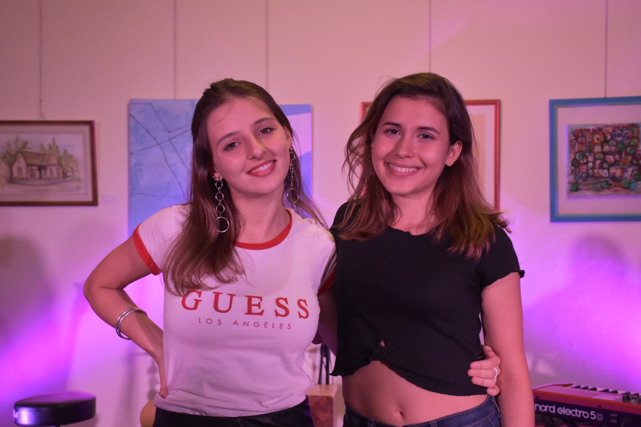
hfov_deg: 38.9
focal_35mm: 51
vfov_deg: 26.5
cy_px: 214
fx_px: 908
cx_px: 320
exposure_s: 1/160
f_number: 6.3
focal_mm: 34
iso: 5000
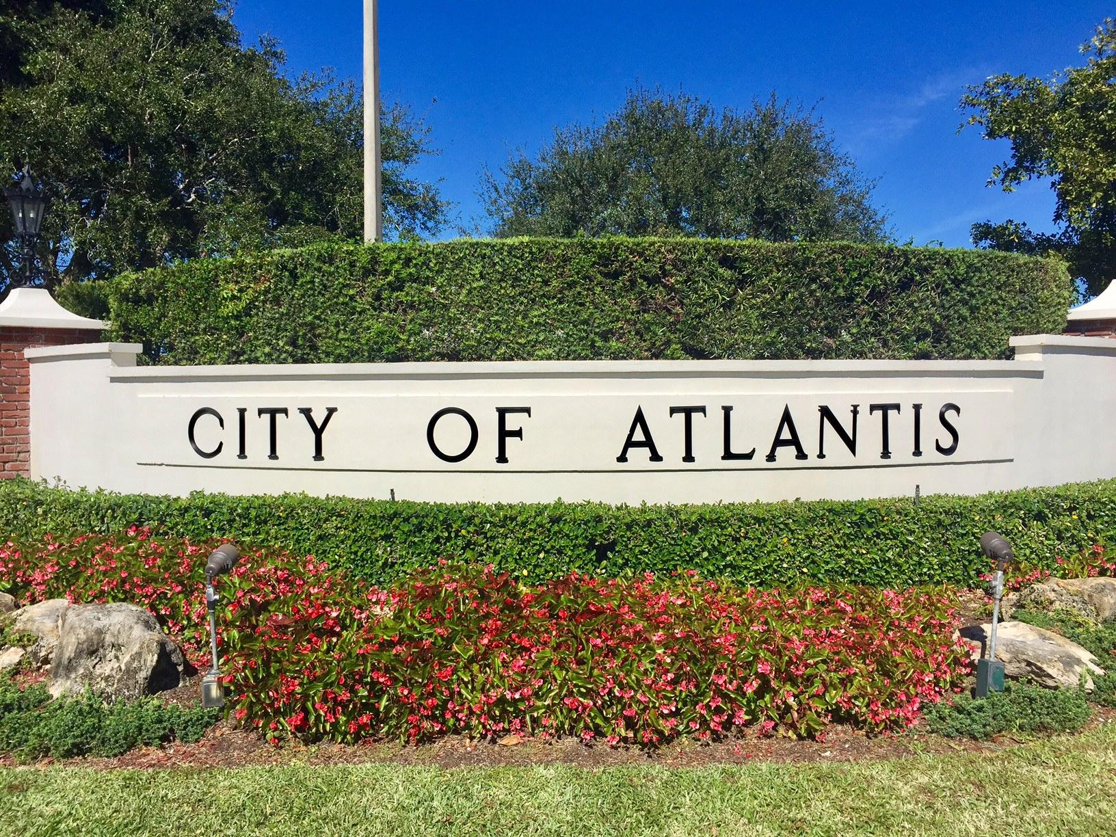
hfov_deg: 61.7
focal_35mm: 29
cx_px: 558
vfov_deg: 48.2
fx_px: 935
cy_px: 418
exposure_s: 1/4950
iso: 32
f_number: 2.2
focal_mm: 4.15
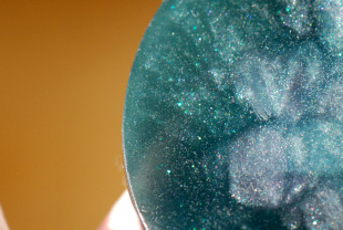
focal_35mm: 240
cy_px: 137
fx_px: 2290
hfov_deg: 8.5
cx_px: 310
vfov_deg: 5.8
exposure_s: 1/320
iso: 500
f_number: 4.5
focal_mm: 85
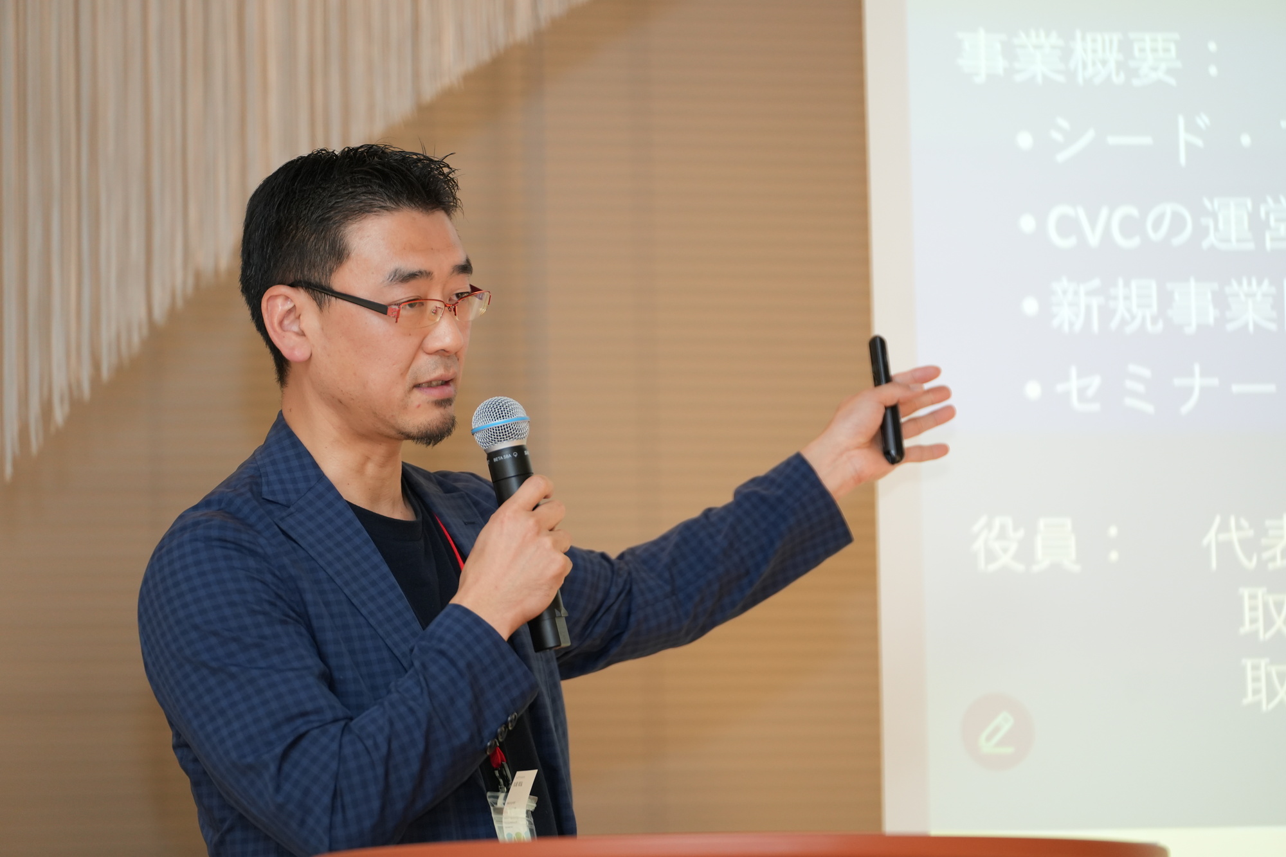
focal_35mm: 142
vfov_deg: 9.7
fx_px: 5072
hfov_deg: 14.5
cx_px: 643
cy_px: 428
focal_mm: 142
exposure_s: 1/160
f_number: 2.8
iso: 1250
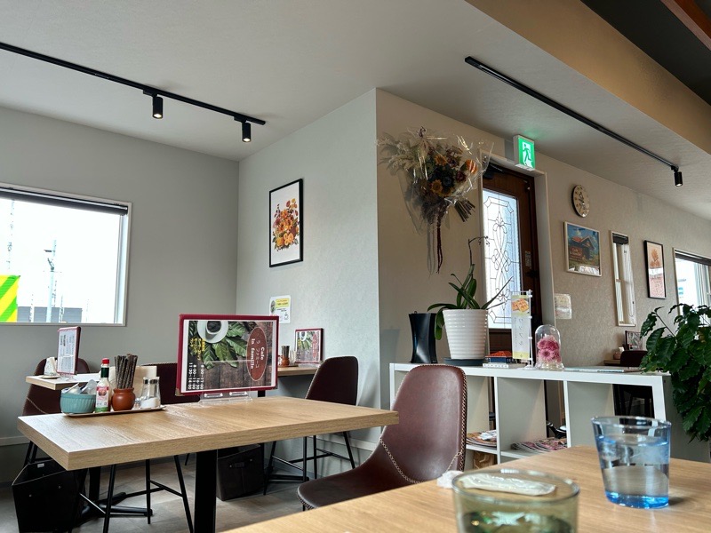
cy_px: 266
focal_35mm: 26
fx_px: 534
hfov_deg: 67.3
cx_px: 356
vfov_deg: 53.1
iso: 64
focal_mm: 5.7
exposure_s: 1/120
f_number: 1.5
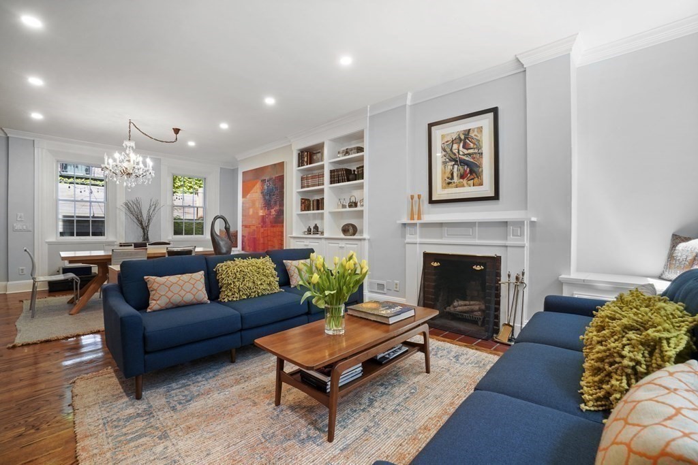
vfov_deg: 77.3
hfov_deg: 100.4
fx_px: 291
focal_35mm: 15
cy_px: 232
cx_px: 349
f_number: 7.1
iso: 320
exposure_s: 1/8
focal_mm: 10
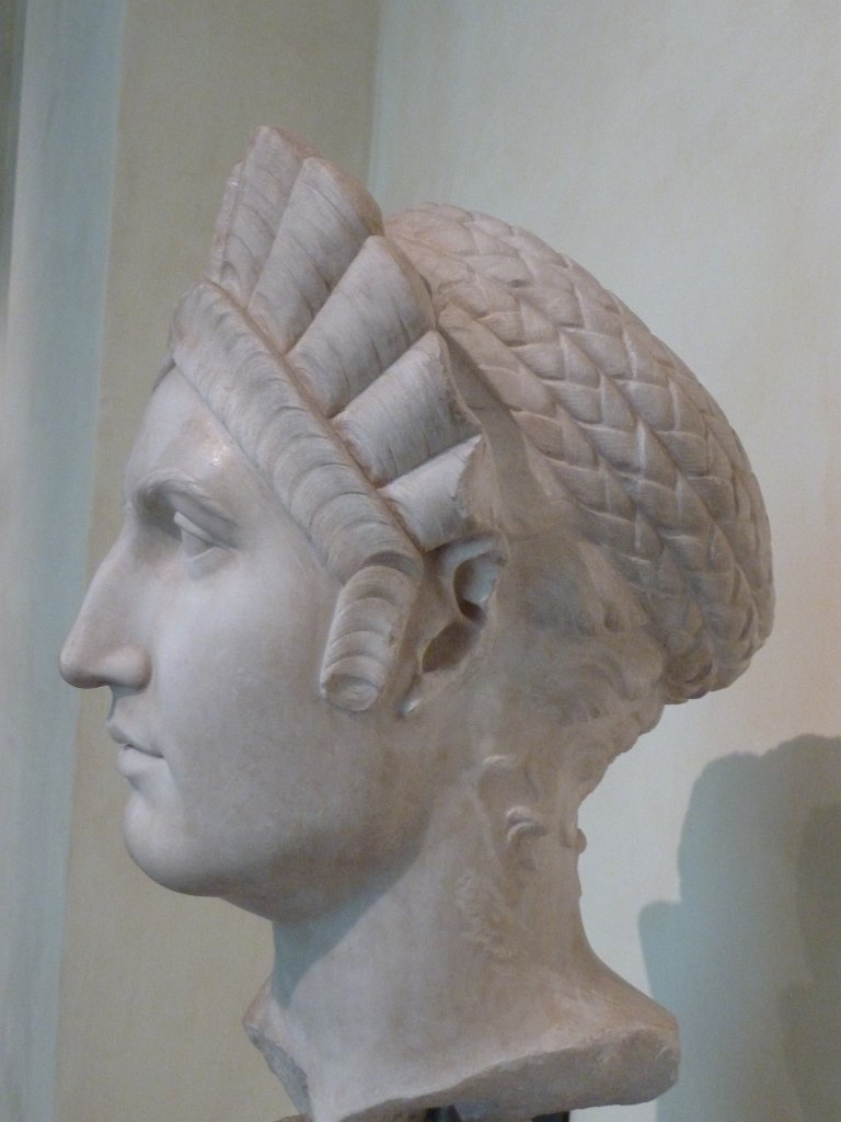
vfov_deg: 44.8
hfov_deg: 34.3
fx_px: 1361
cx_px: 420
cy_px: 561
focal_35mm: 42
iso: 800
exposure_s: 1/30
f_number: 3.7
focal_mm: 6.9
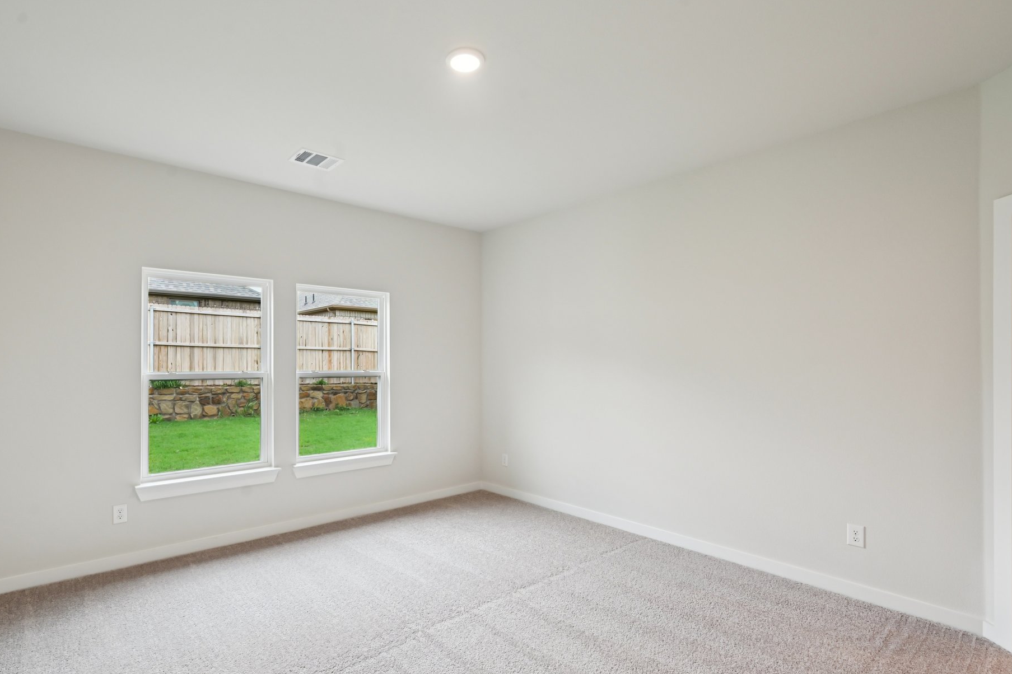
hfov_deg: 91.2
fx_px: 494
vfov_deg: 68.6
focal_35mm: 18
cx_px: 460
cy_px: 361
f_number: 8
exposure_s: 1/30
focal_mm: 15.5
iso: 400
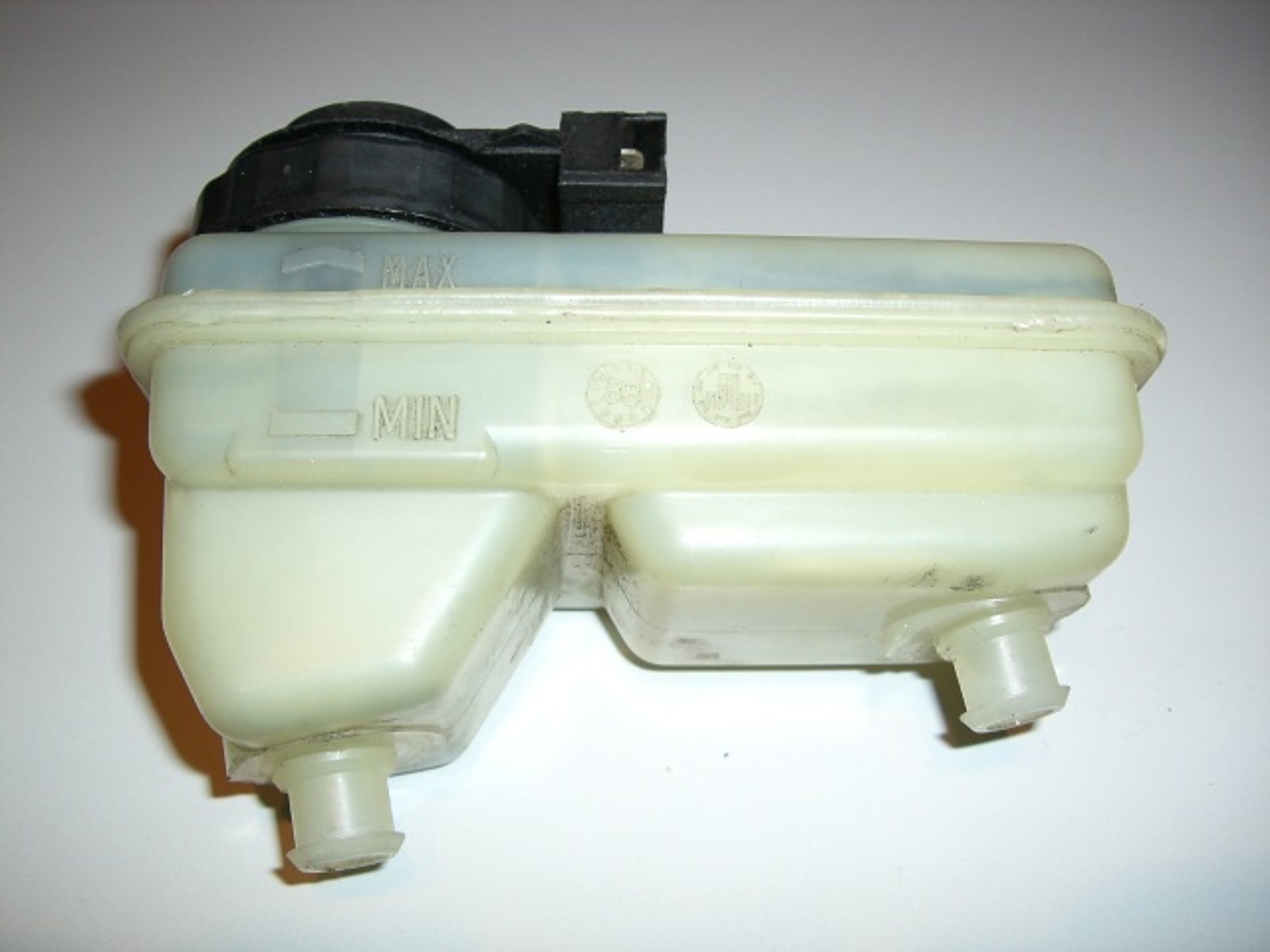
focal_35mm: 38
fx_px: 1394
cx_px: 635
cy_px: 476
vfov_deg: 37.7
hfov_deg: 49.0
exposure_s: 1/60
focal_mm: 6.2
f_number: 2.7
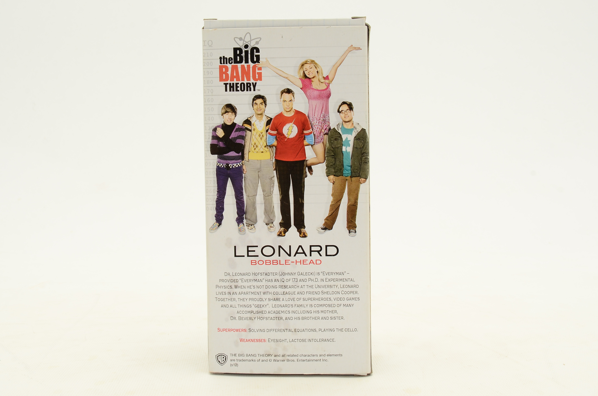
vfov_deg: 32.9
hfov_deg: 48.0
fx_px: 671
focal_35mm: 40
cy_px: 198
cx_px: 299
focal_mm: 27
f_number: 13
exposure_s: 1/60
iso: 320
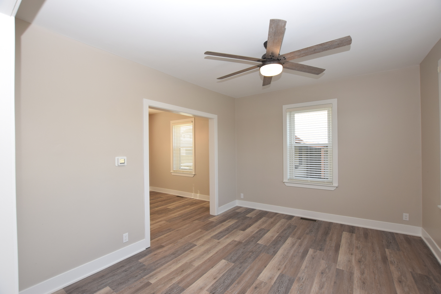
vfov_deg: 77.3
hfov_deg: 100.4
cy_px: 147
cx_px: 220
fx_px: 184
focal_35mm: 15
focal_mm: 10
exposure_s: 1/125
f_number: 5.6
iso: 320
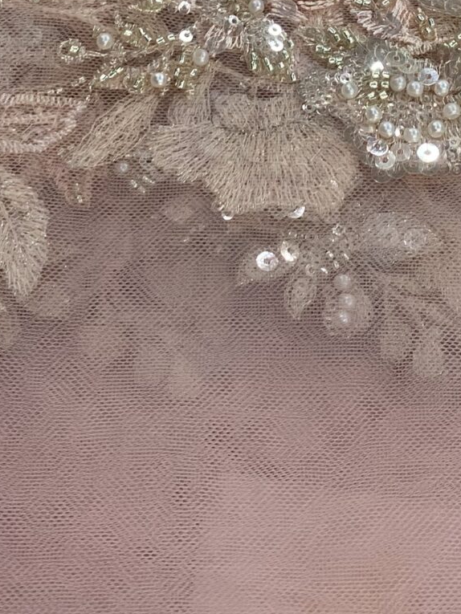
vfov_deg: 21.1
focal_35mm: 87
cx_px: 261
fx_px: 1544
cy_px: -100
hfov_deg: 17.0
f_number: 1.8
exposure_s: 1/100
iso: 80
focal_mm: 4.25
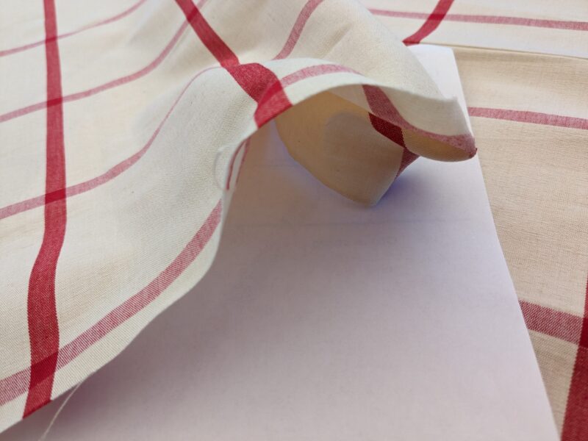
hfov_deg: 65.3
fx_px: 459
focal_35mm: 27
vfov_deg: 51.4
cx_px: 294
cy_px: 220
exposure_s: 1/1114
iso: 57
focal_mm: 4.38
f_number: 1.73
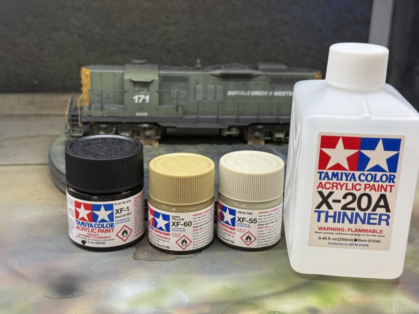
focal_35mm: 48
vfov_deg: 30.3
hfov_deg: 39.7
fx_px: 581
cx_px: 210
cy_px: 157
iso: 100
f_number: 1.78
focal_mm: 6.76
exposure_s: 1/92
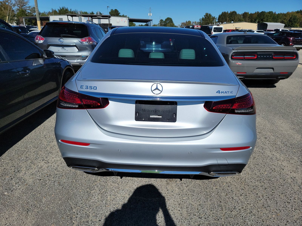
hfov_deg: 71.6
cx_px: 151
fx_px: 209
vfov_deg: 56.8
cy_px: 113
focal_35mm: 24
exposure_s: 1/2270
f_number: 1.8
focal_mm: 6.7
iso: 50
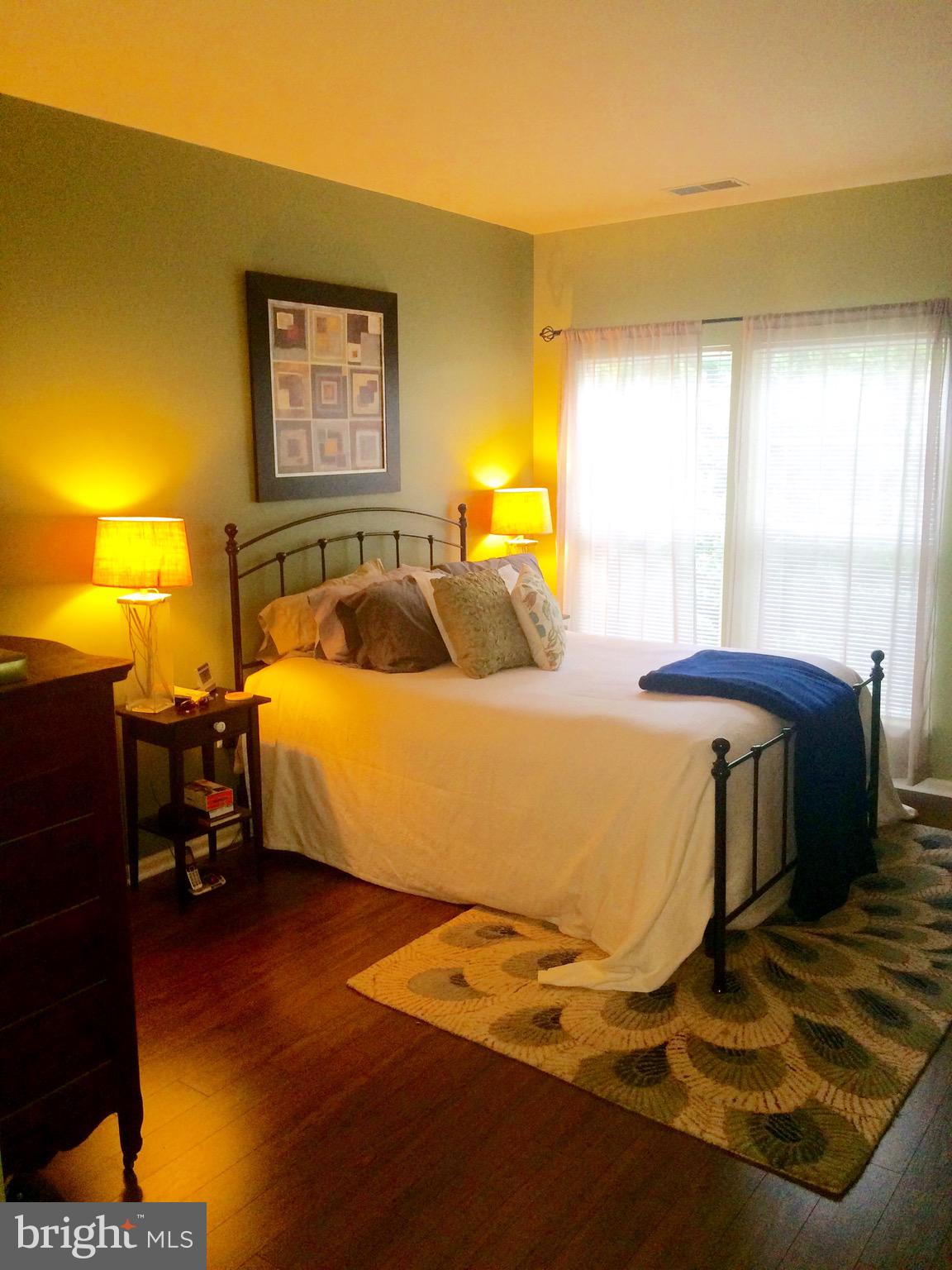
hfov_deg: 48.2
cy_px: 635
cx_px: 476
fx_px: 1063
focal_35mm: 29
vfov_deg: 61.7
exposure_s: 1/30
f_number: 2.2
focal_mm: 4.15
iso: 125
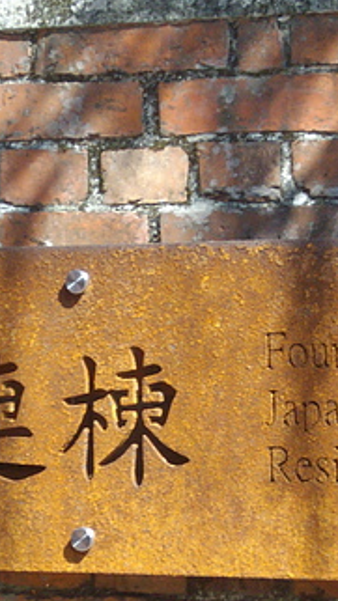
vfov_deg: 11.4
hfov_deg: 6.4
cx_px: 149
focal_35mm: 189
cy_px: 383
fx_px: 3013
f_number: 4.7
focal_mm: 15.3
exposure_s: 1/160
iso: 160
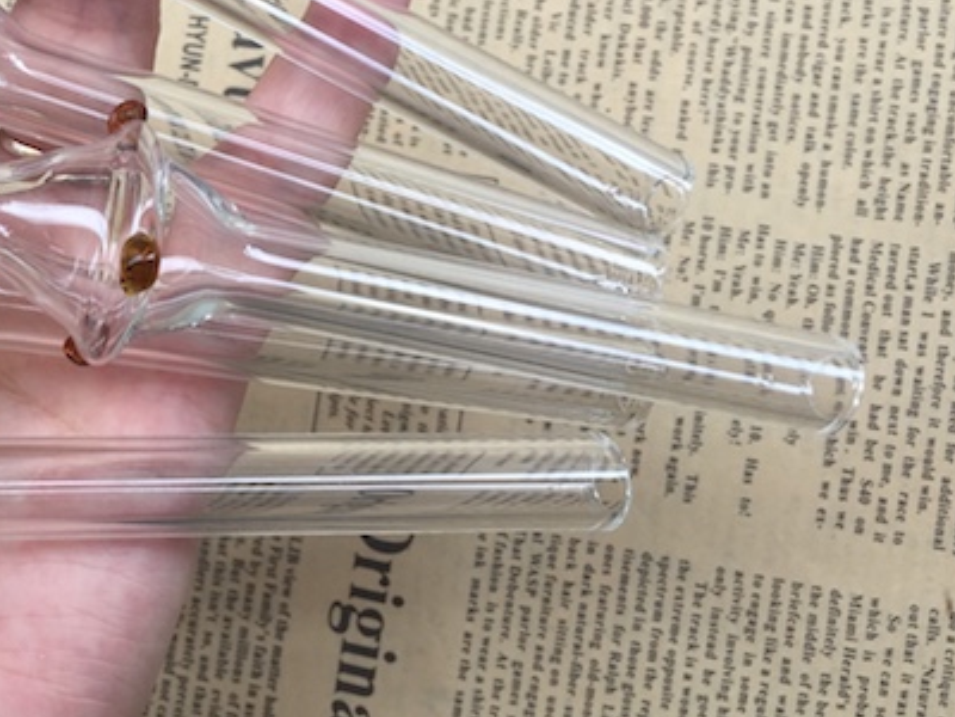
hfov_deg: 30.9
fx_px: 1600
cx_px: 7
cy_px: 172
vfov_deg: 24.9
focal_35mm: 58
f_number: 2.2
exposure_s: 1/107
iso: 32
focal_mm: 4.15
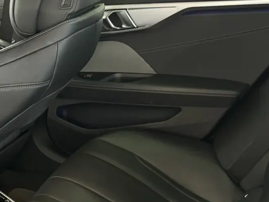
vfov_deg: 21.9
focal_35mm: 64
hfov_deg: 28.5
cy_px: 210
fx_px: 497
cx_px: 2
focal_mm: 6.76
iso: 640
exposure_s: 1/33
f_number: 1.78
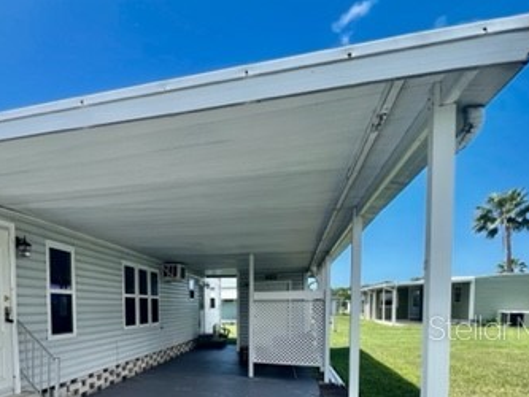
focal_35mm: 25
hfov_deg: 60.6
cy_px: 327
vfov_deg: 50.9
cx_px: 70
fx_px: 382
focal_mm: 1.57
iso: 32
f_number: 1.8
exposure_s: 1/821
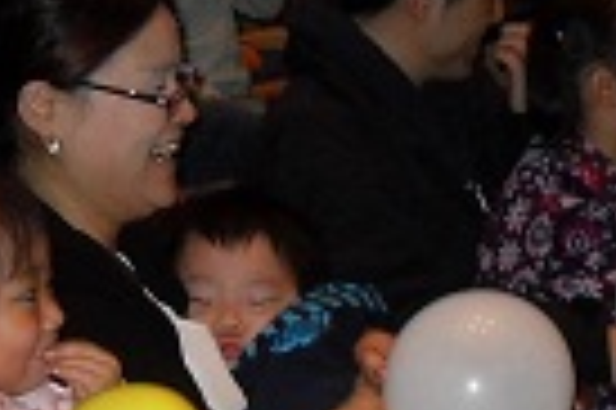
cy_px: 189
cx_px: 369
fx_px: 3264
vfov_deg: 7.2
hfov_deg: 10.8
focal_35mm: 191
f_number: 2.8
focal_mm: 6.3
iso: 160
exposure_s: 1/45
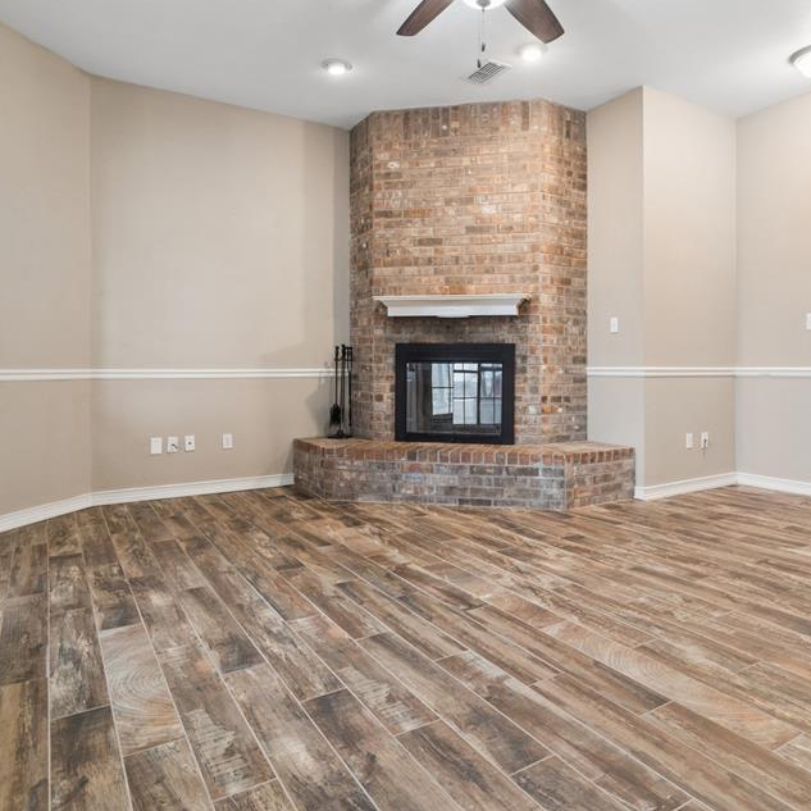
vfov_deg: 67.9
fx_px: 601
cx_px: 461
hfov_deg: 67.7
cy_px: 378
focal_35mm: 23
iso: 250
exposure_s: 1/3.33
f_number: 9
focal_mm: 11
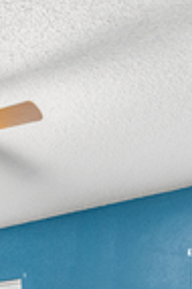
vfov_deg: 26.1
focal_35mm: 67
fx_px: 537
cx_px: -46
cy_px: 368
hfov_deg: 19.0
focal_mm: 15
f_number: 4
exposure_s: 1/80
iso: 4000
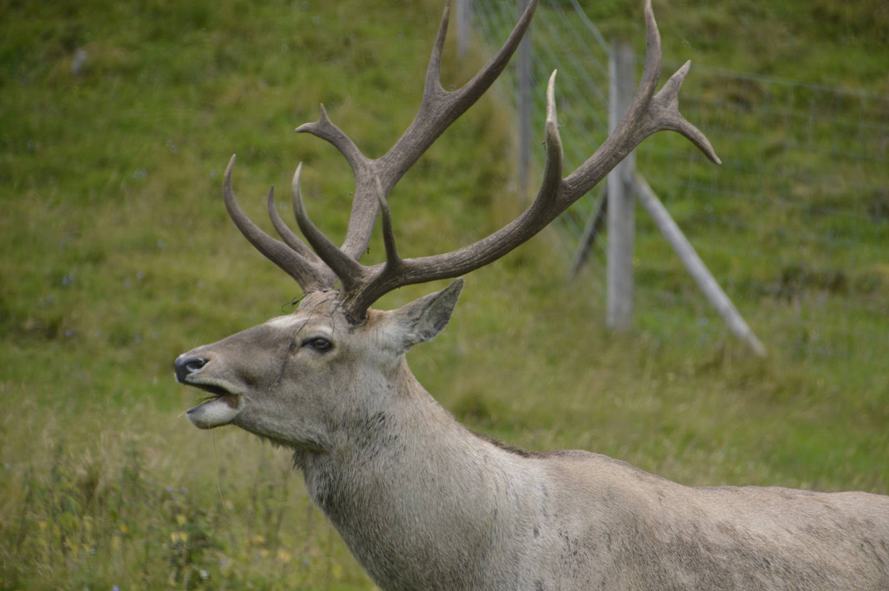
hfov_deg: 7.4
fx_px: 6847
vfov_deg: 4.9
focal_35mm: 278
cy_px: 296
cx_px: 444
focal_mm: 185
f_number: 6.3
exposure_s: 1/500
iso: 500
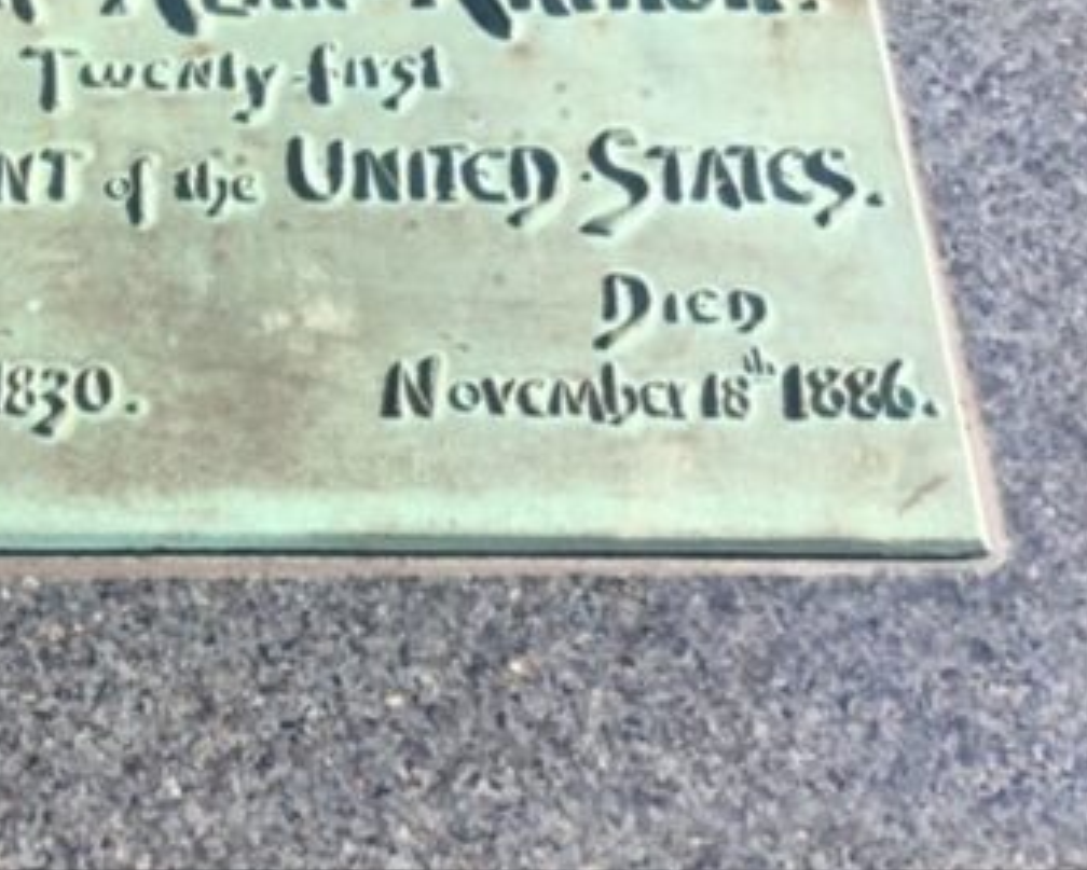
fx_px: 1738
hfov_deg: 33.4
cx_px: 165
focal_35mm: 54
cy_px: 278
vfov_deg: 27.9
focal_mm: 3.3
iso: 25
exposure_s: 1/503
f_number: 2.4
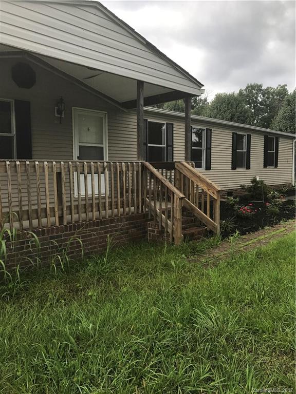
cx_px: 148
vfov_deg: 63.4
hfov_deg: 49.7
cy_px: 197
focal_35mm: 28
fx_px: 319
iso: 20
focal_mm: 3.99
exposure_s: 1/517
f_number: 1.8
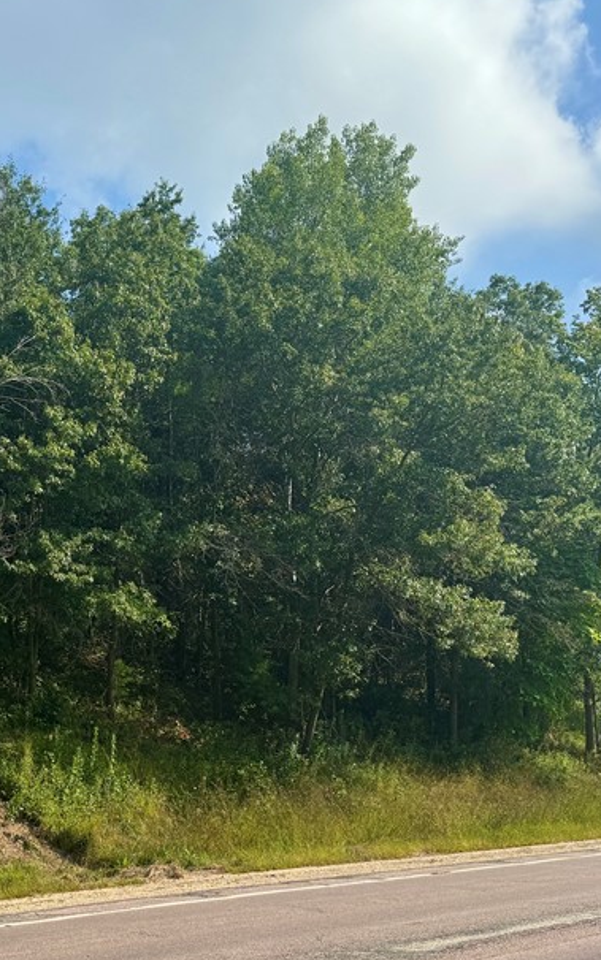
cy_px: 586
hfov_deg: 29.0
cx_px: 98
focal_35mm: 43
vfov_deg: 45.9
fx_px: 1126
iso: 80
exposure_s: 1/2959
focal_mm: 6.76
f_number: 1.78
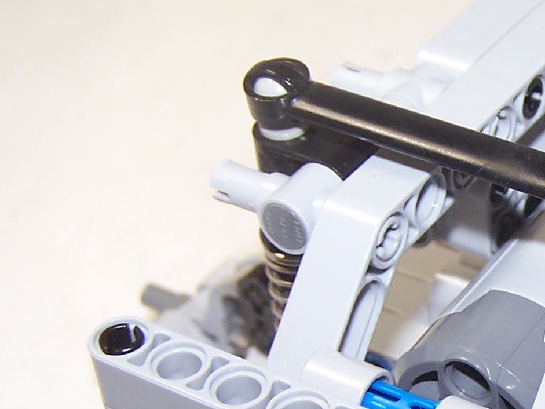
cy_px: 333
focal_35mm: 104
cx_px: 641
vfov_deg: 14.1
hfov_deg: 18.0
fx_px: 1638
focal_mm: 6.3
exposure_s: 1/60
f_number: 2.8
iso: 80
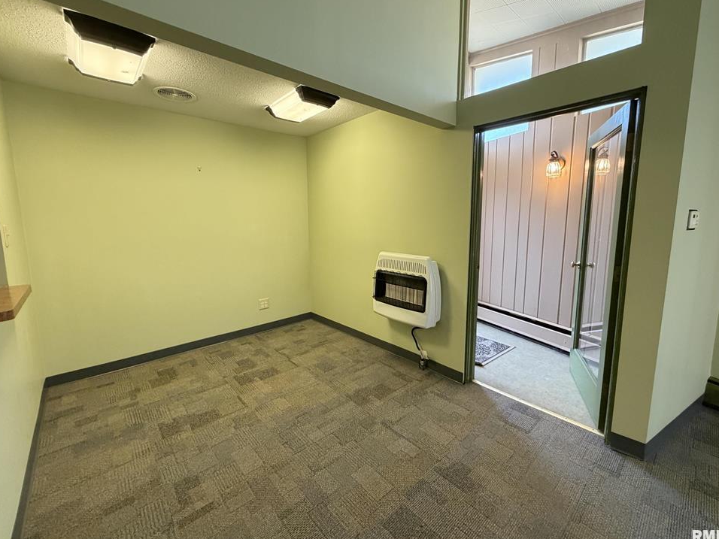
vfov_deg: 81.7
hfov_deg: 98.2
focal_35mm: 15
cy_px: 260
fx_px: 312
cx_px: 364
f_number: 2.2
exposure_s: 1/60
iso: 500
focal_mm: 2.22
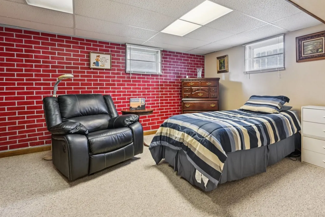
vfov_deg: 66.7
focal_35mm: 18
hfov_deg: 89.5
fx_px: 162
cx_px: 183
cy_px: 86
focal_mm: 14
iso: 800
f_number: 8
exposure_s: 1/4
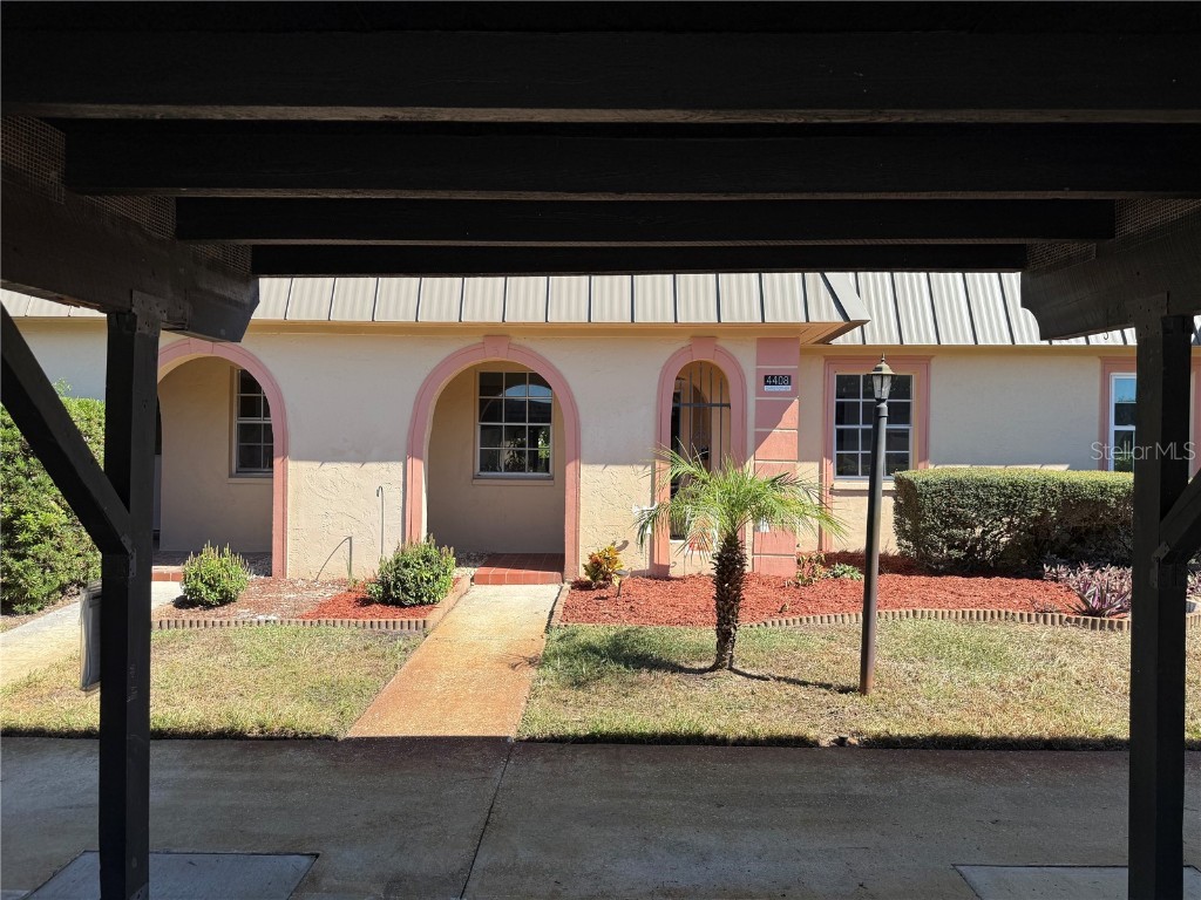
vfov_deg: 56.8
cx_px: 600
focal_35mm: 24
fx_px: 833
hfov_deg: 71.6
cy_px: 450
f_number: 1.78
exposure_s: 1/2110
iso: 80
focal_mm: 6.76
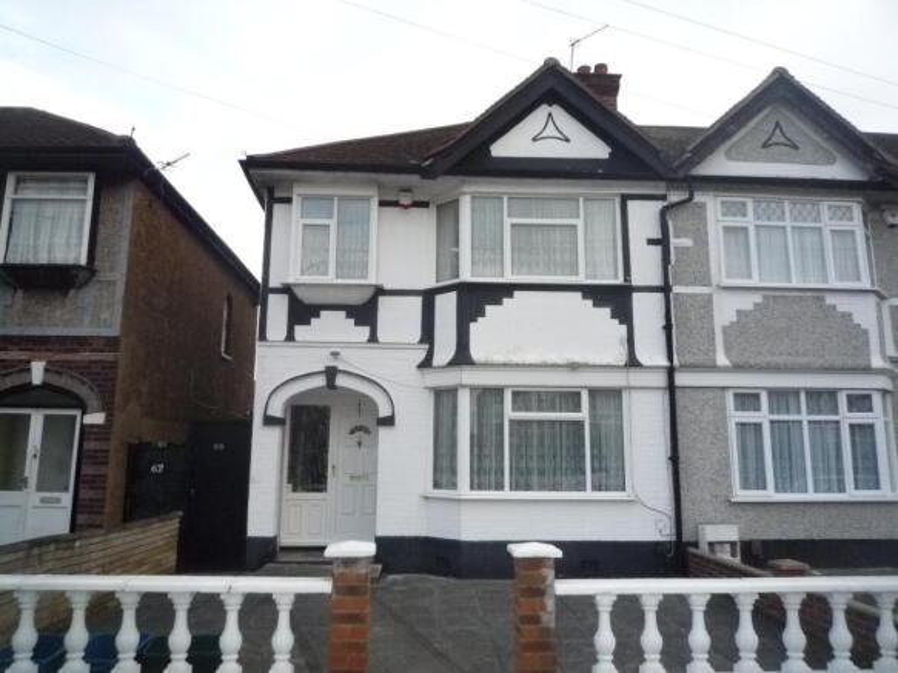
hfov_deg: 69.4
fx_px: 648
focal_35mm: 25
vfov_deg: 54.9
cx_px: 449
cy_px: 336
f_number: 4
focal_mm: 4.4
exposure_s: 1/640
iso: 400
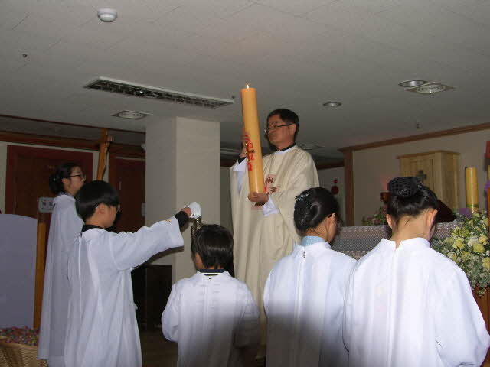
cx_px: 245
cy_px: 184
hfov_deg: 46.8
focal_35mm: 40
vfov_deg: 36.0
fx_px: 566
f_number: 2.5
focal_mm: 10.3
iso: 50
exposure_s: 1/40
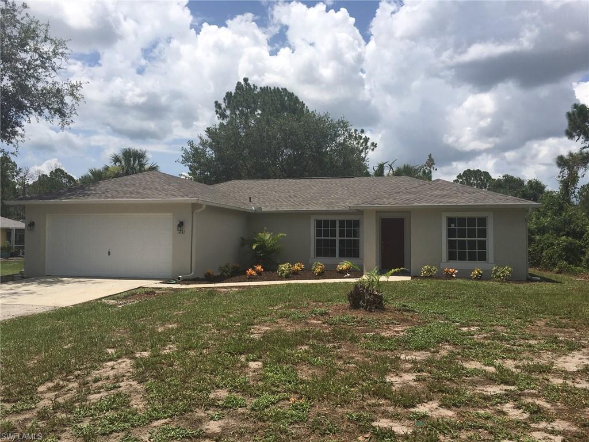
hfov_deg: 61.7
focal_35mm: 29
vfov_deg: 48.2
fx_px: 493
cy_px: 221
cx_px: 294
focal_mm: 4.15
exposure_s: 1/2747
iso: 25
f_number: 2.2
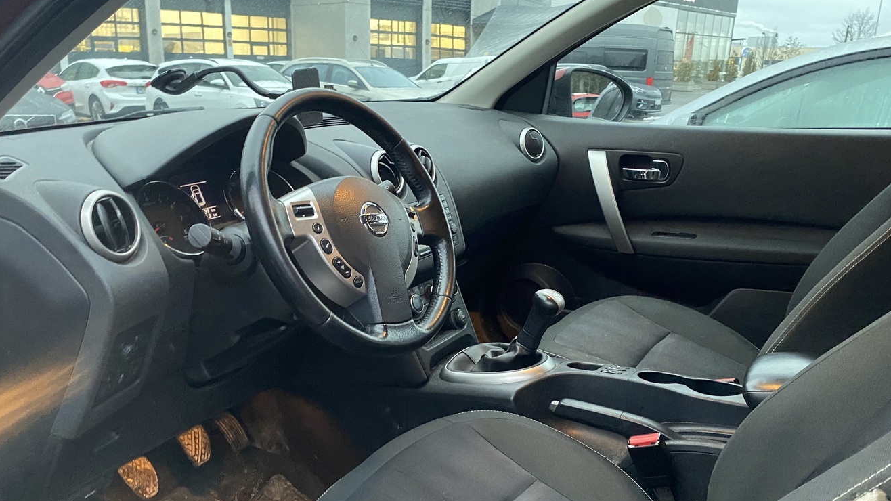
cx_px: 410
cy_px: 296
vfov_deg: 37.6
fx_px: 732
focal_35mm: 31
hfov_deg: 62.5
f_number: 1.8
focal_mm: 4.25
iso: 640
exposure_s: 1/30
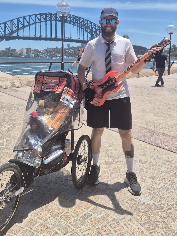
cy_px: 74
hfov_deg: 40.4
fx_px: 239
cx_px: 67
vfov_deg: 51.4
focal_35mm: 35
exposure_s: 1/1832
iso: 25
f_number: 1.8
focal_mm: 5.4
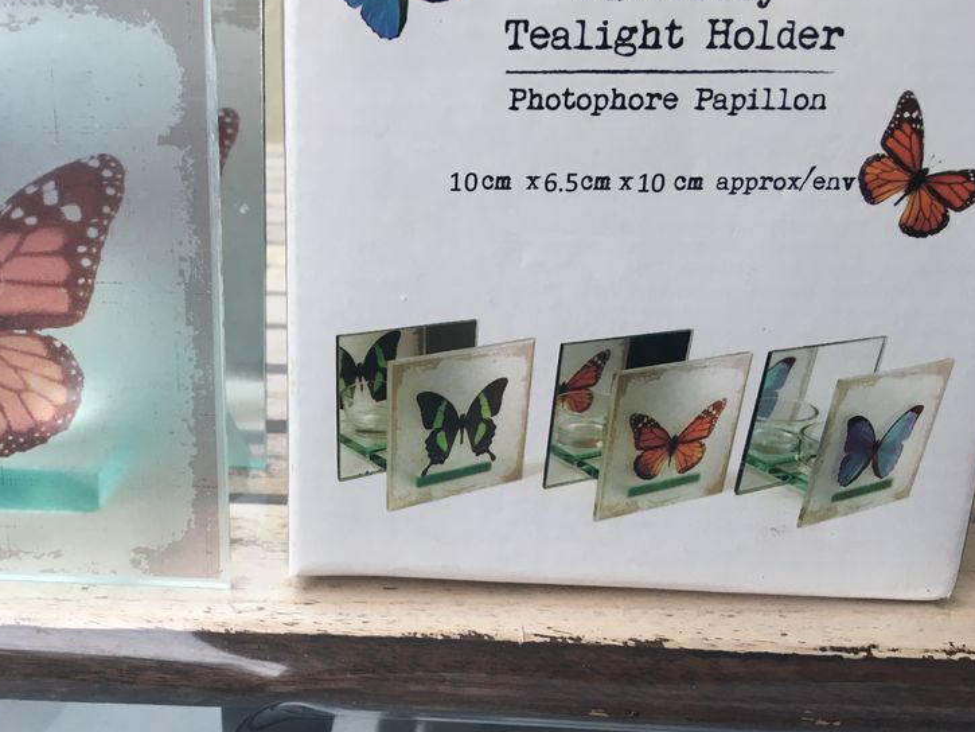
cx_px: 328
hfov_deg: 46.1
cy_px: 441
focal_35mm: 40
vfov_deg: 35.8
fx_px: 1127
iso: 25
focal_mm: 4.15
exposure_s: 1/33
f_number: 2.2
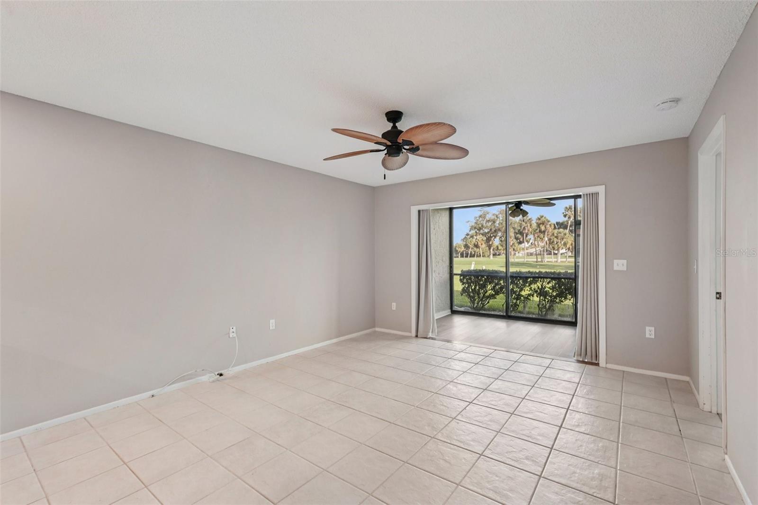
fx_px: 337
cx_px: 379
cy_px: 252
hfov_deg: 96.7
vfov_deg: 73.7
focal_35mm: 16
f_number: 8
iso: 400
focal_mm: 16
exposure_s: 1/20
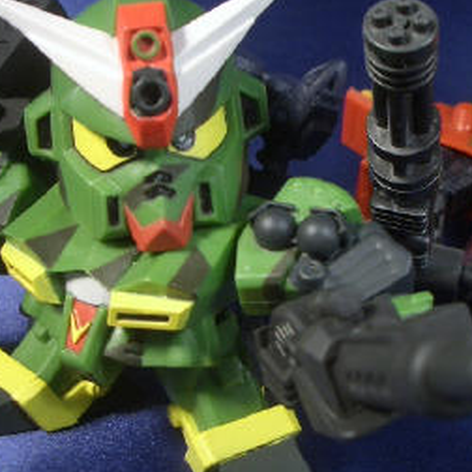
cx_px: 317
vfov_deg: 31.1
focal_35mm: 55
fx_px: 848
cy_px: 221
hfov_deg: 30.8
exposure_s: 1/100
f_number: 2.6
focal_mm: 5.8
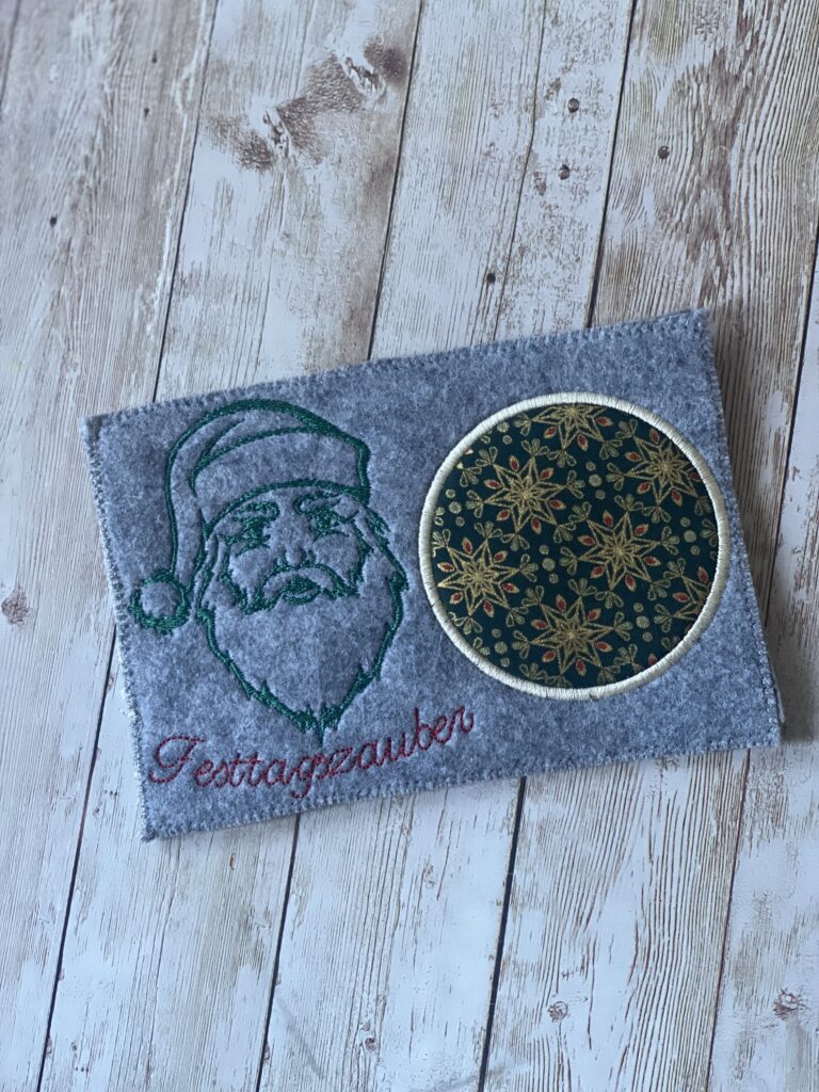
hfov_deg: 28.0
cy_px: 546
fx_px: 1640
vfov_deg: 36.8
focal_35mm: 52
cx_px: 410
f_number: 2
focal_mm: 6
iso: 320
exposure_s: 1/40
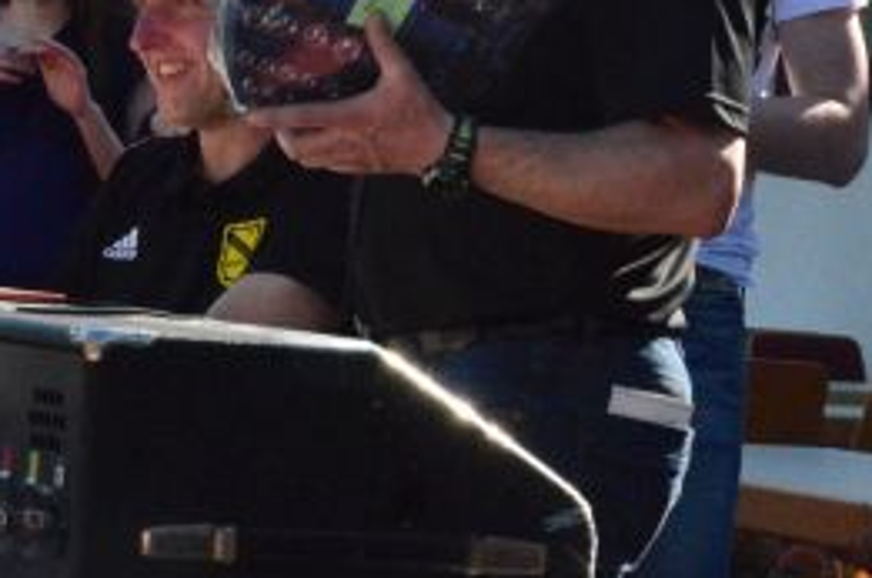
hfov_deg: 11.0
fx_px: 4531
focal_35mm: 187
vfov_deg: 7.3
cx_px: 399
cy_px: 180
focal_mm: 45
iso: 6400
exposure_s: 1/2000
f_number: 14
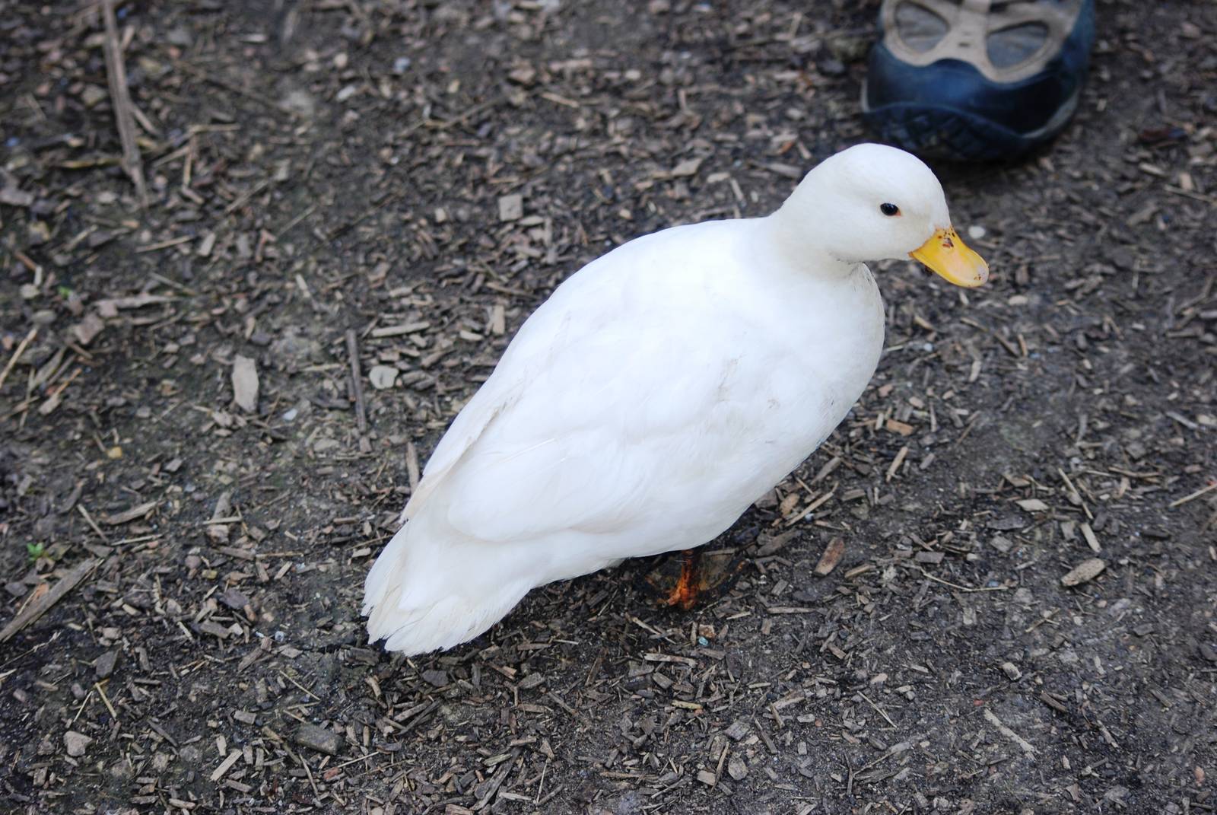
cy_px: 408
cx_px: 608
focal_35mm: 105
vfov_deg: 13.1
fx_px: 3554
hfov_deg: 19.4
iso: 200
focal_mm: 70
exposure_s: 1/320
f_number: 4.5
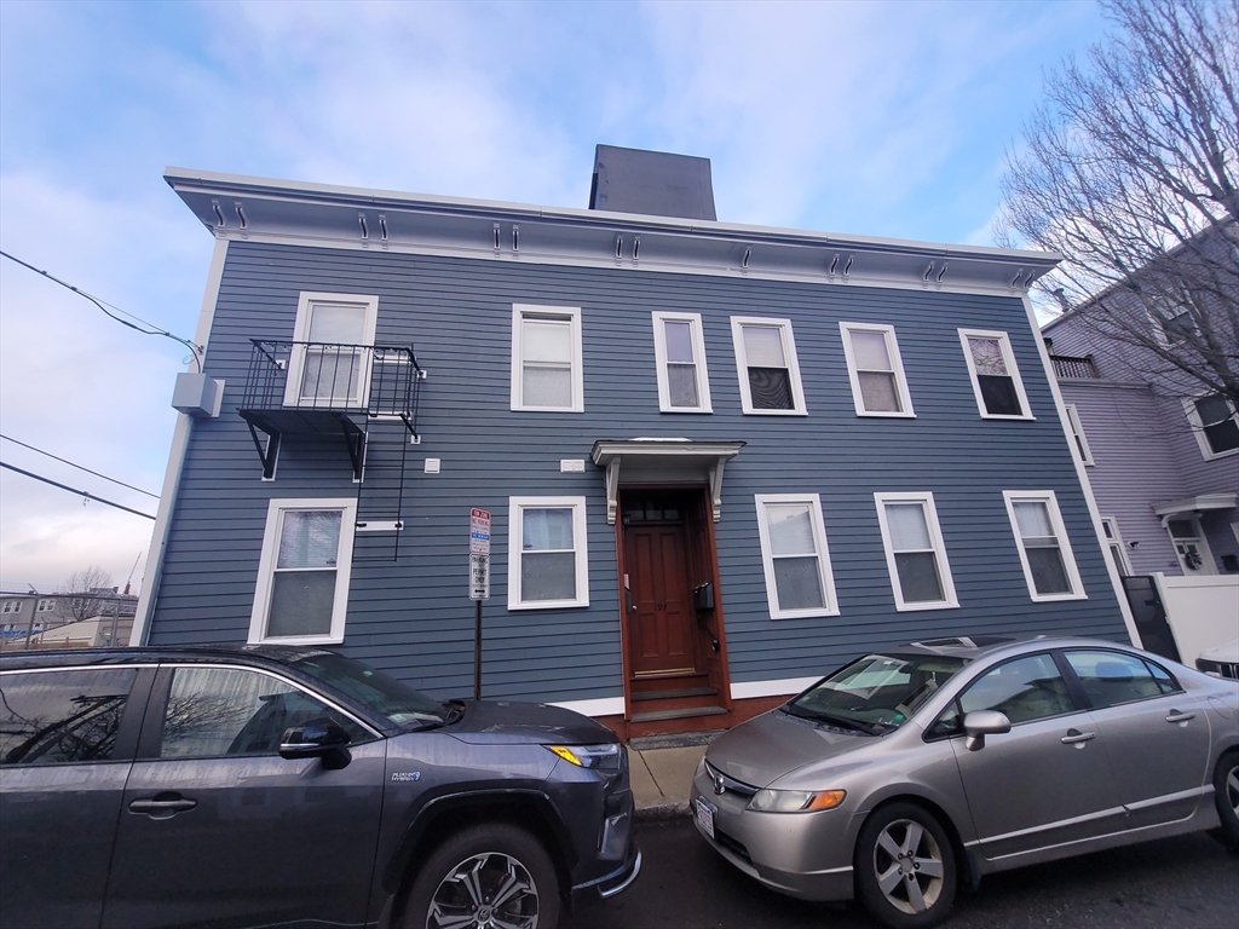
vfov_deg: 89.9
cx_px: 620
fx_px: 465
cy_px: 464
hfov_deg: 106.2
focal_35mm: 13
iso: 64
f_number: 2.2
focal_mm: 2.2
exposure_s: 1/324
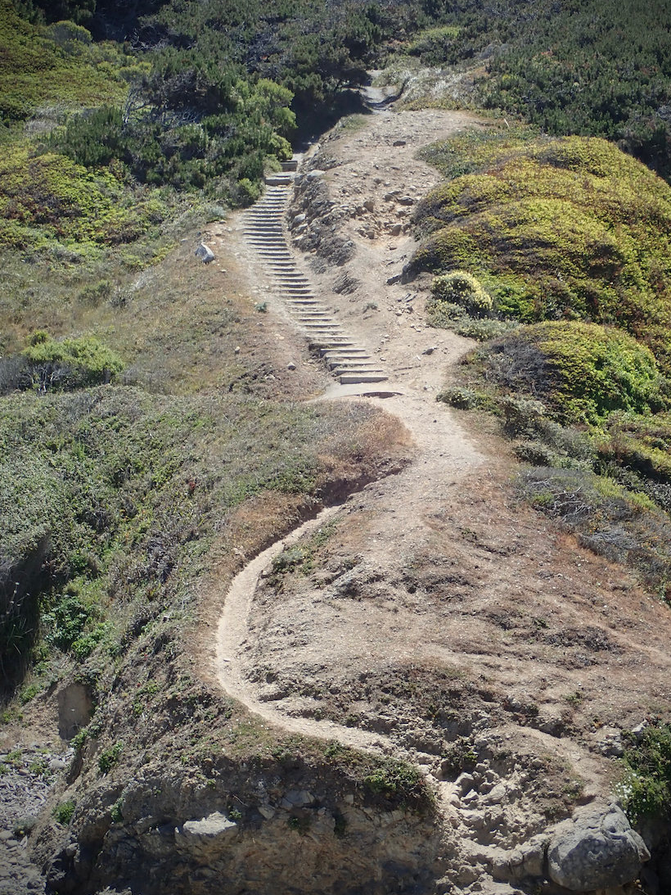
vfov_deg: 23.8
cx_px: 373
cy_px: 431
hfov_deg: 18.0
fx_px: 2119
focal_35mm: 82
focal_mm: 12.6
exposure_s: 1/200
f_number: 5.6
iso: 100
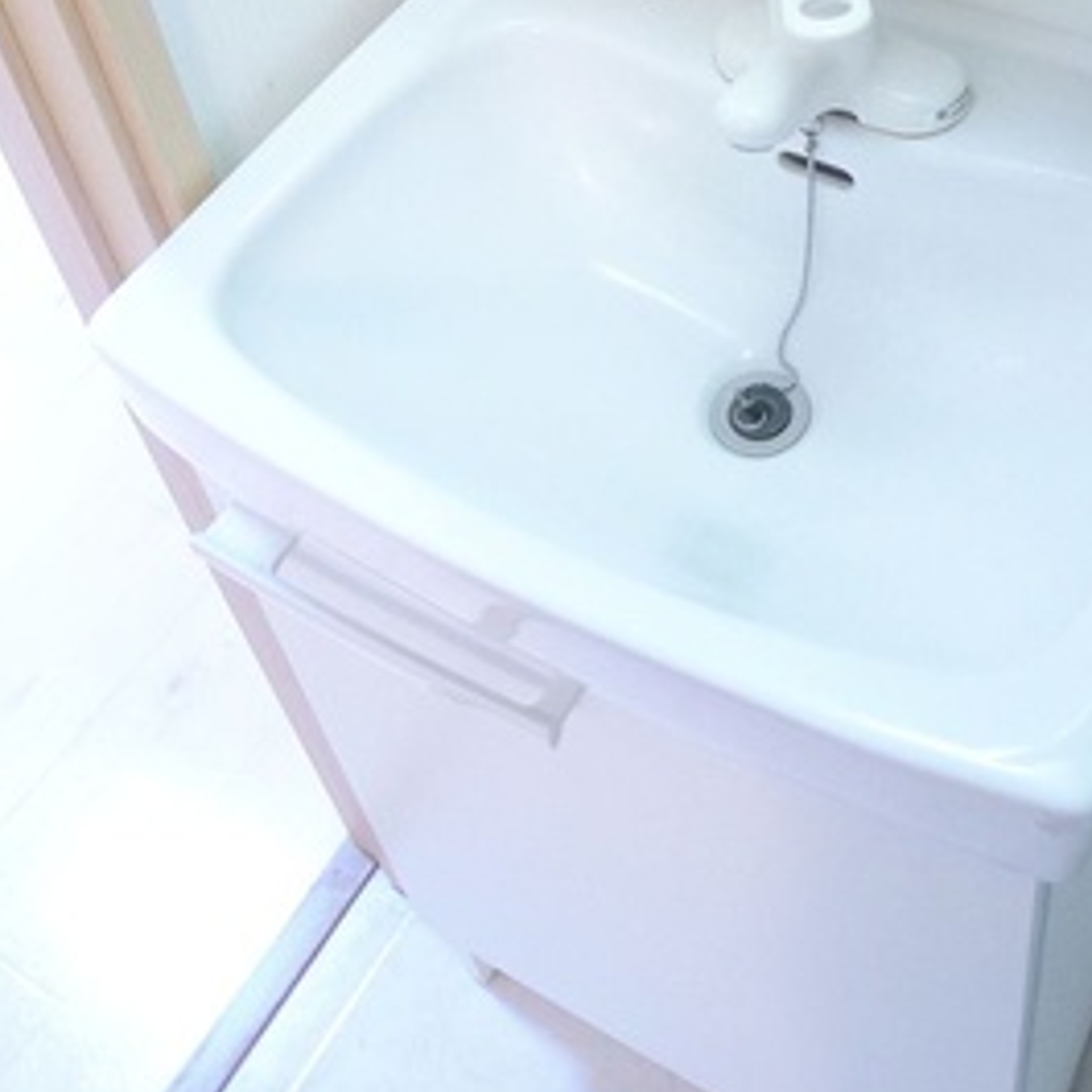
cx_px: 830
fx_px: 1999
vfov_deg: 28.0
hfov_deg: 30.0
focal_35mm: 56
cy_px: -91
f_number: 2
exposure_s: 1/20
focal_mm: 5.1
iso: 400
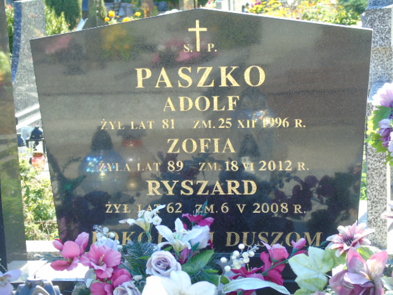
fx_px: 1226
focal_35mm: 108
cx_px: 196
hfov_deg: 18.2
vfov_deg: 13.7
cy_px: 148
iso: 80
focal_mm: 19
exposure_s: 1/60
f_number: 4.4
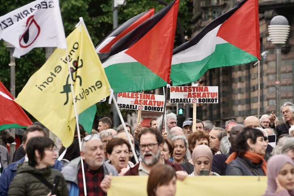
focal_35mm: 200
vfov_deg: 6.9
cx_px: 147
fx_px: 1633
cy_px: 98
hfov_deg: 10.3
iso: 200
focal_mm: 200
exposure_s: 1/250
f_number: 6.3
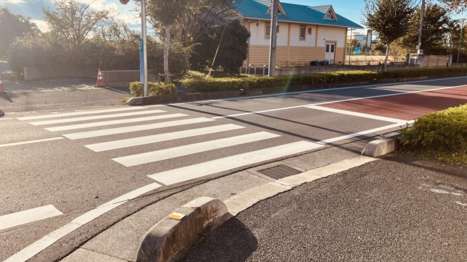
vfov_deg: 37.7
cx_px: 230
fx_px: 384
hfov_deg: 62.6
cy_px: 140
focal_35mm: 31
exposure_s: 1/991
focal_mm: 3.99
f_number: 1.8
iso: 32
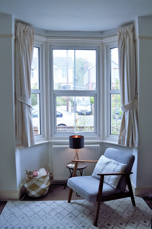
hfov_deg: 47.8
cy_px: 114
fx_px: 171
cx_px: 76
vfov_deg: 67.4
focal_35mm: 27
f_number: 5.6
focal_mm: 18
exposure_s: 1/125
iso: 320
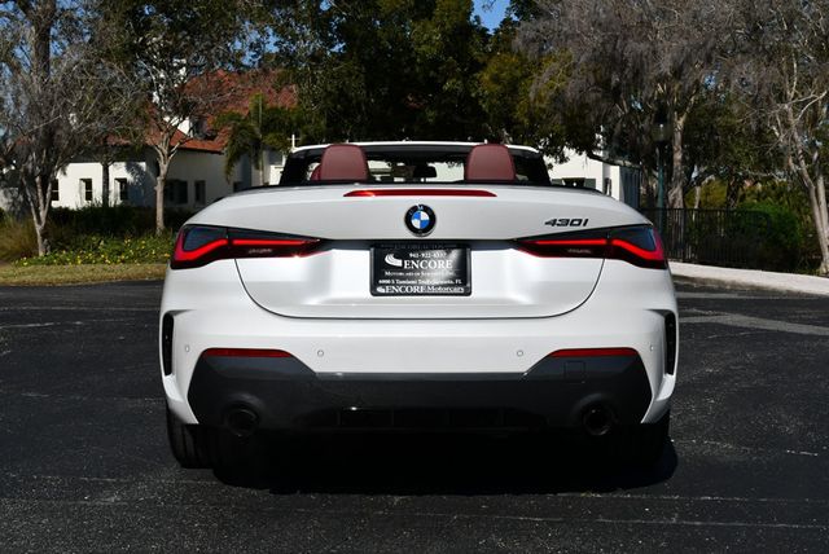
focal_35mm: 56
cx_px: 414
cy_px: 277
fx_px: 1291
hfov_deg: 35.6
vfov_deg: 24.2
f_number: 10
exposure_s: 1/400
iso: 100
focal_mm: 28
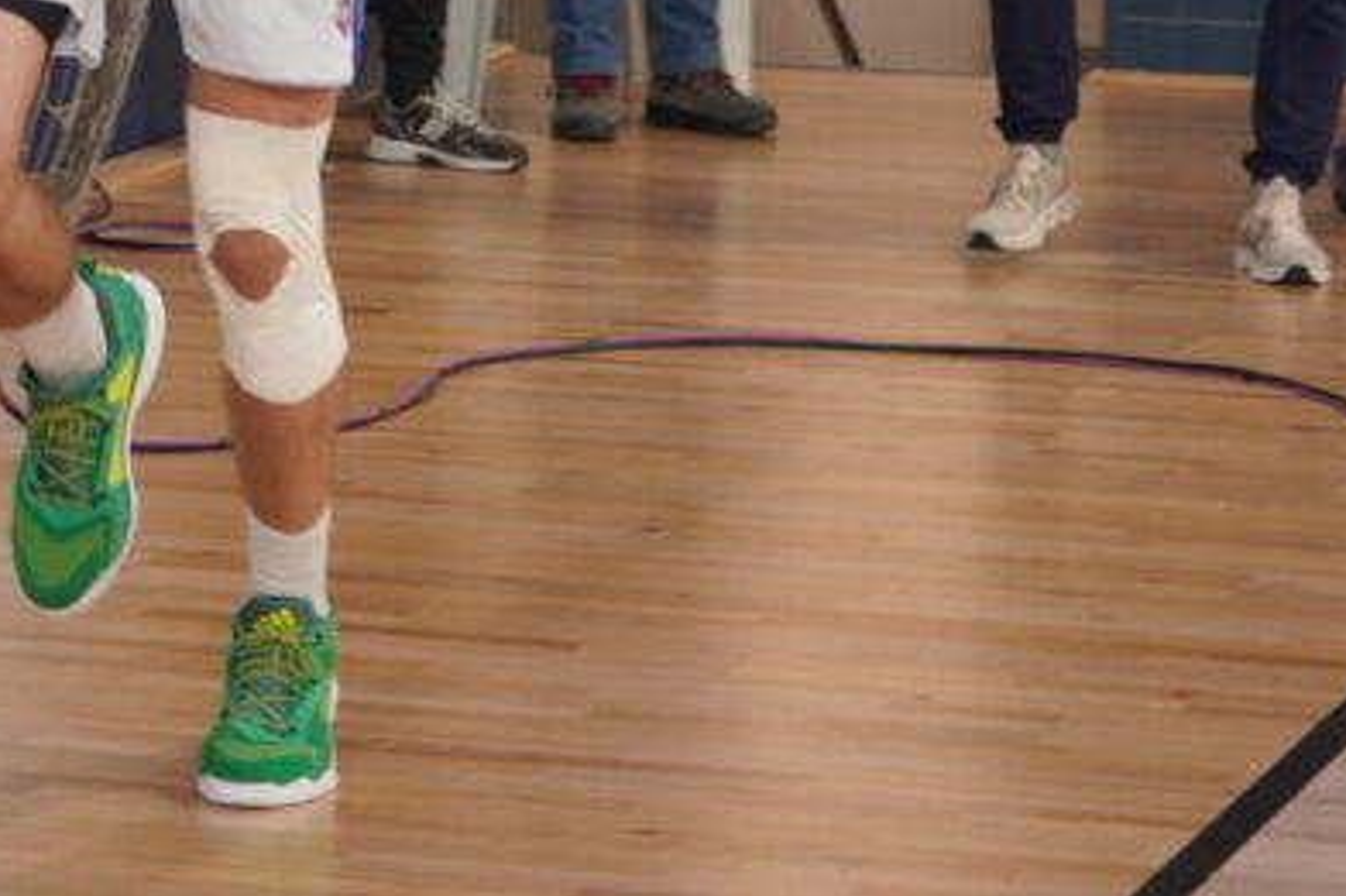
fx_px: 8046
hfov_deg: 9.5
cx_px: 148
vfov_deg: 6.3
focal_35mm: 215
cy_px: -269
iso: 640
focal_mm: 55
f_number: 4.5
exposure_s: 1/160
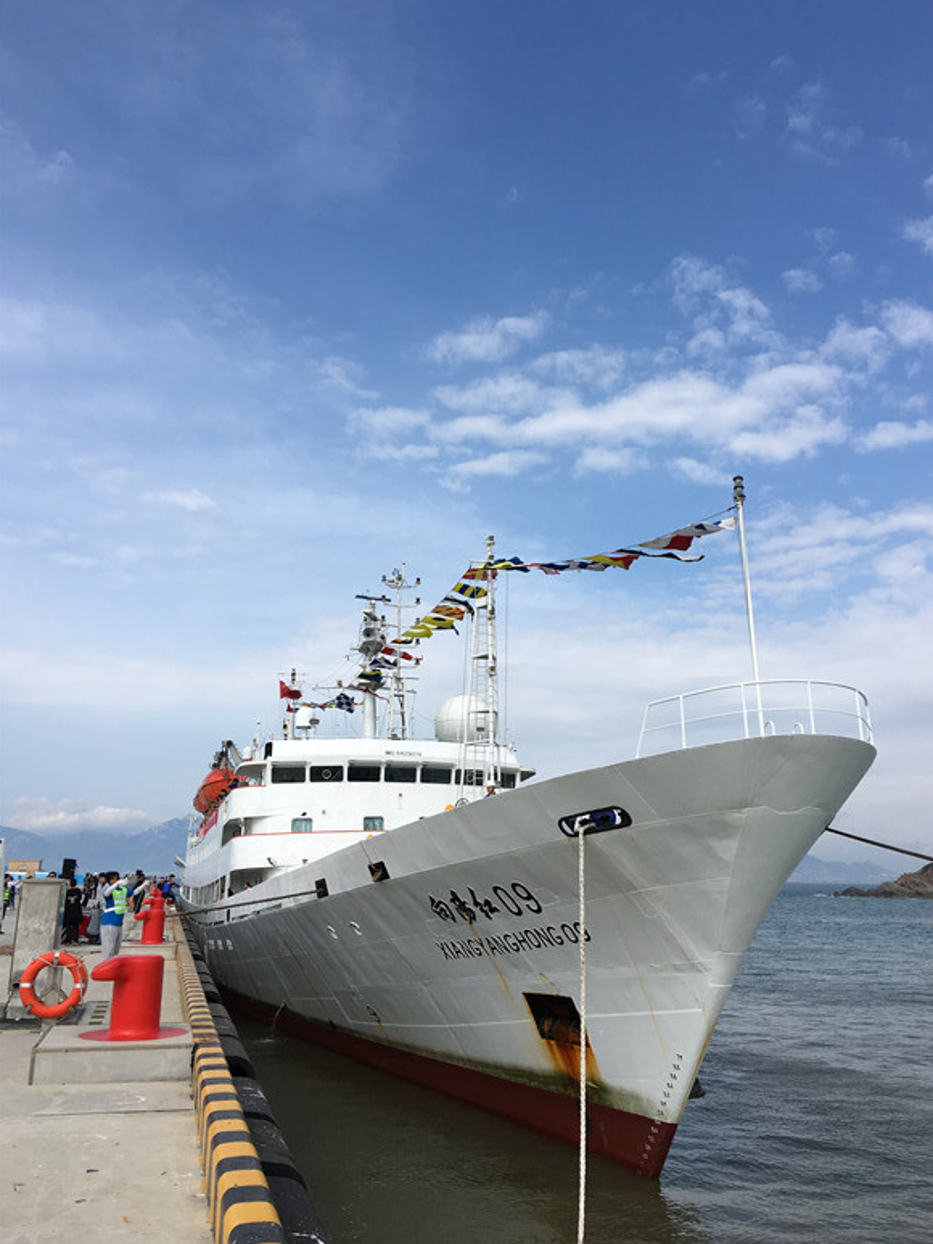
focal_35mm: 30
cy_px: 612
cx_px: 475
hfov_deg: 46.8
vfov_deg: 60.0
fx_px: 1078
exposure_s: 1/2198
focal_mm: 4.15
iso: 25
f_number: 2.2
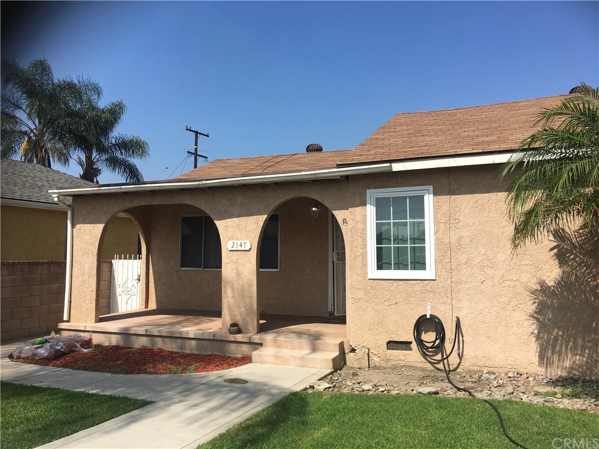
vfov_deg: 48.2
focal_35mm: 29
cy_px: 224
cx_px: 300
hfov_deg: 61.7
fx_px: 502
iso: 25
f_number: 2.2
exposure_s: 1/1972
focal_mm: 4.15
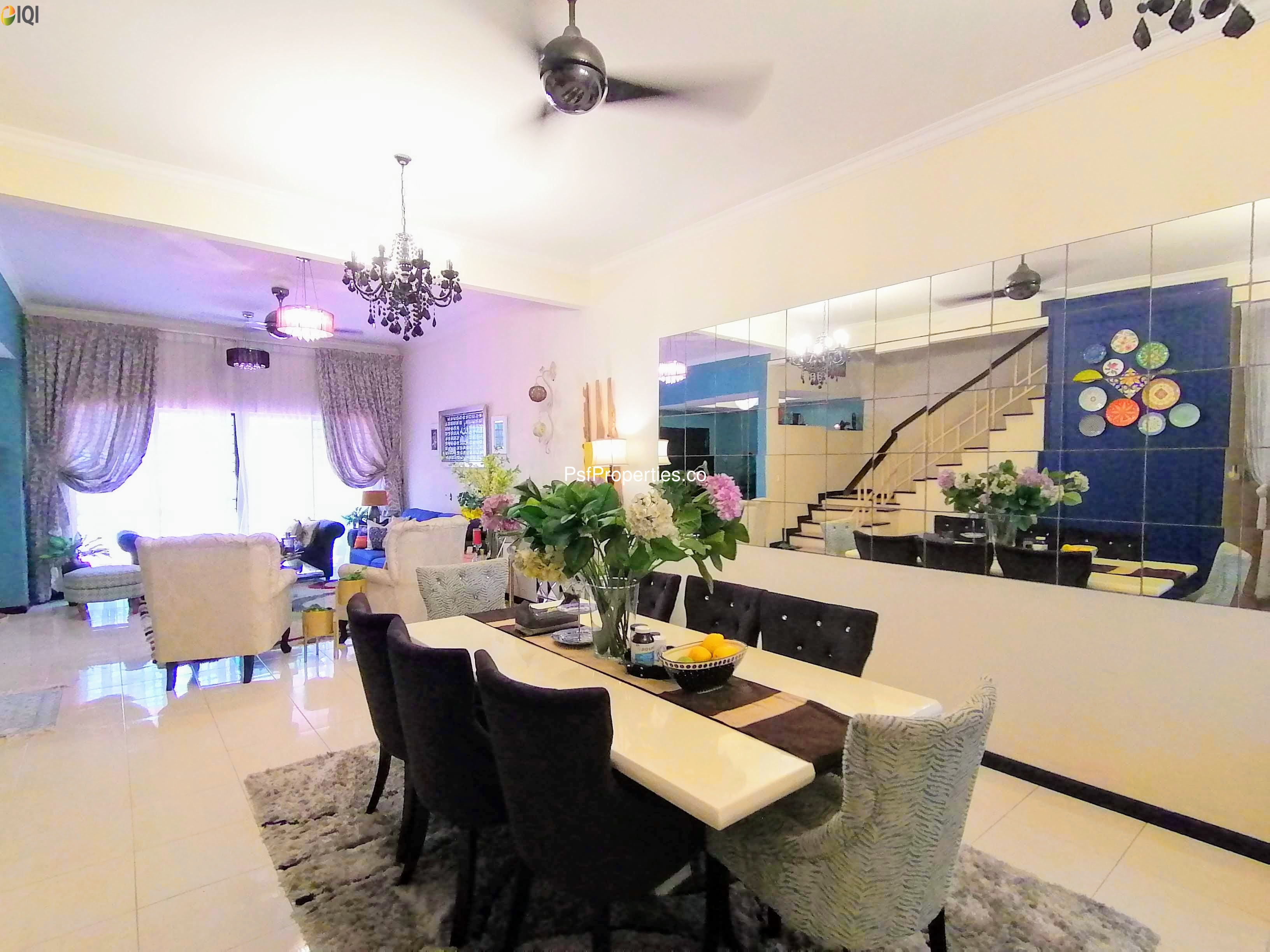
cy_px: 476
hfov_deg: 91.0
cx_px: 635
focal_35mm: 17
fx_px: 624
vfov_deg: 74.7
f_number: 2.4
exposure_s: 1/33.3
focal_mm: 1.78
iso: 160
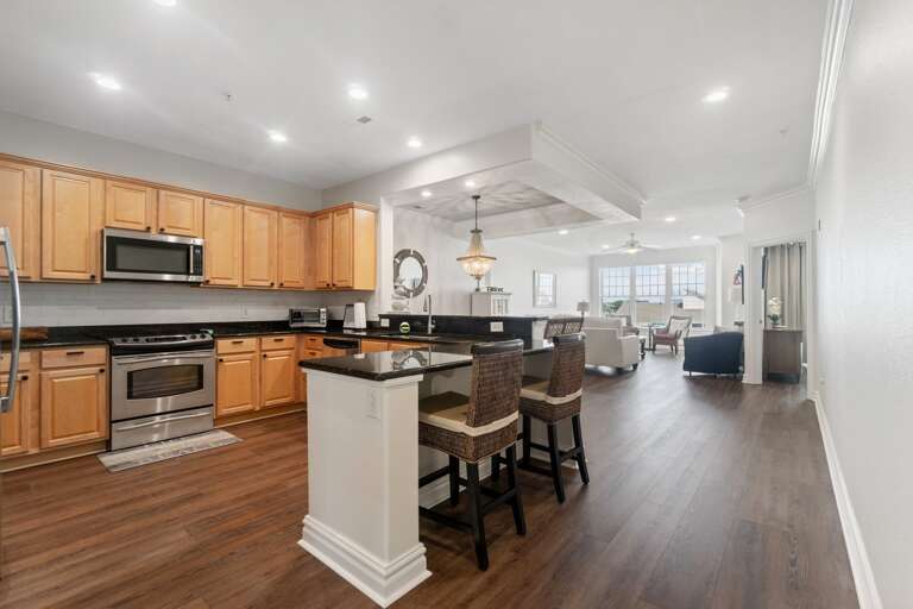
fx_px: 380
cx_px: 456
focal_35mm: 15
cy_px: 304
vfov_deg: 77.3
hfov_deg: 100.4
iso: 400
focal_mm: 10
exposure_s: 1/3
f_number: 8
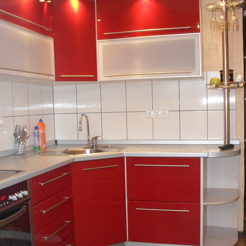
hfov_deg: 37.6
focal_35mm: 45
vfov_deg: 37.5
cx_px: 123
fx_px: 362
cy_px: 138
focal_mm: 6.3
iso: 200
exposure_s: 1/45
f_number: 2.8
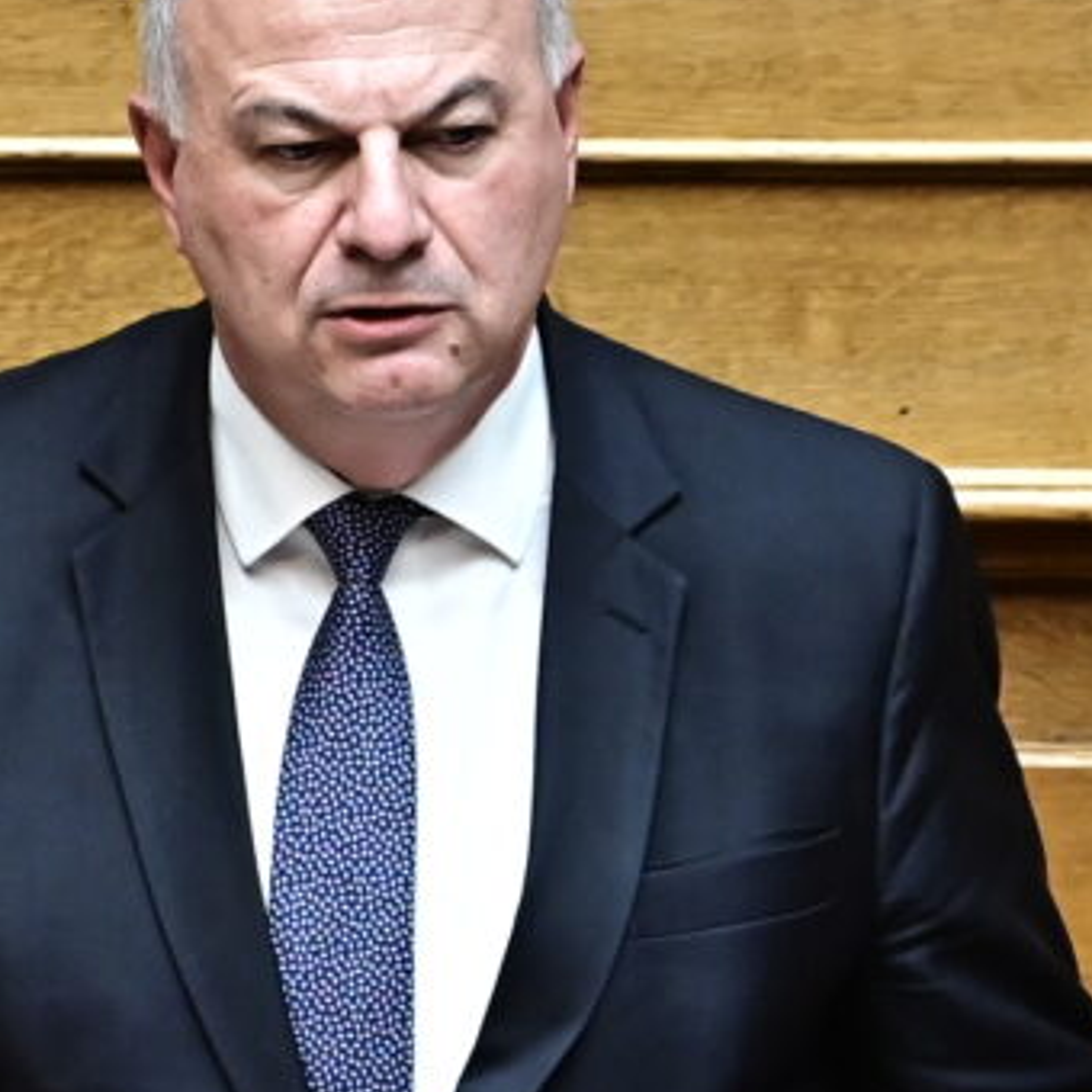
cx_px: 511
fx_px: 27374
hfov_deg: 2.3
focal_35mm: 767
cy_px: 894
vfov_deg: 2.3
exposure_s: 1/640
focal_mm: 200
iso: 1600
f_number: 2.8
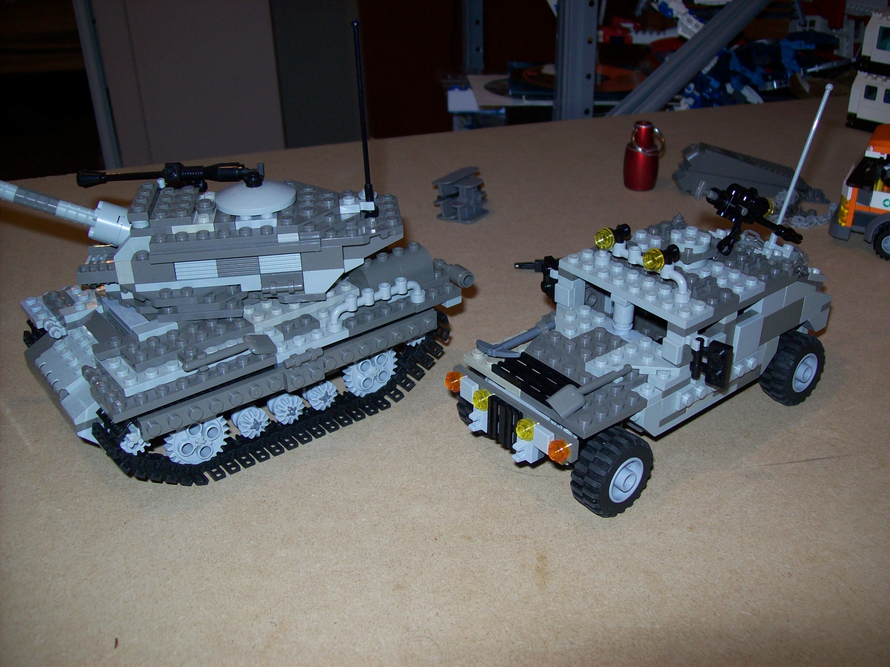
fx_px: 925
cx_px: 445
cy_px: 334
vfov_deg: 39.6
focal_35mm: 36
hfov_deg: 51.4
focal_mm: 6
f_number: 2.7
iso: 80
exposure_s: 1/64
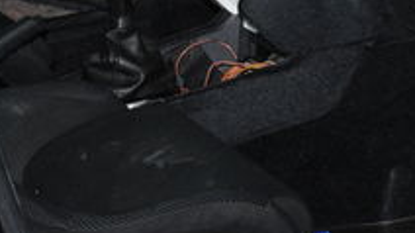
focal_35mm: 190
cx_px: 300
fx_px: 2090
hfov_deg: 11.3
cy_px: -6
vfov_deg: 6.4
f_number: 5.3
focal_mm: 40
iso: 360
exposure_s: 1/60
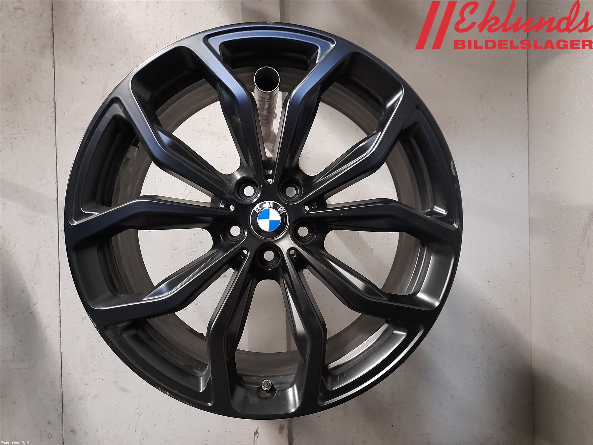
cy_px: 222
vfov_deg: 54.9
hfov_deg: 69.4
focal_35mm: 25
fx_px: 428
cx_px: 296
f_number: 2
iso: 800
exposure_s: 1/20
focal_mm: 4.6
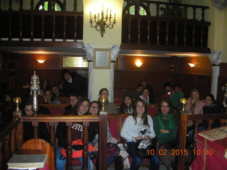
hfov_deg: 52.6
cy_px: 85
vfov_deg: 40.7
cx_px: 114
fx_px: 230
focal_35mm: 35
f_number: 3
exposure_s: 1/60.1
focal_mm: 5.8
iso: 200
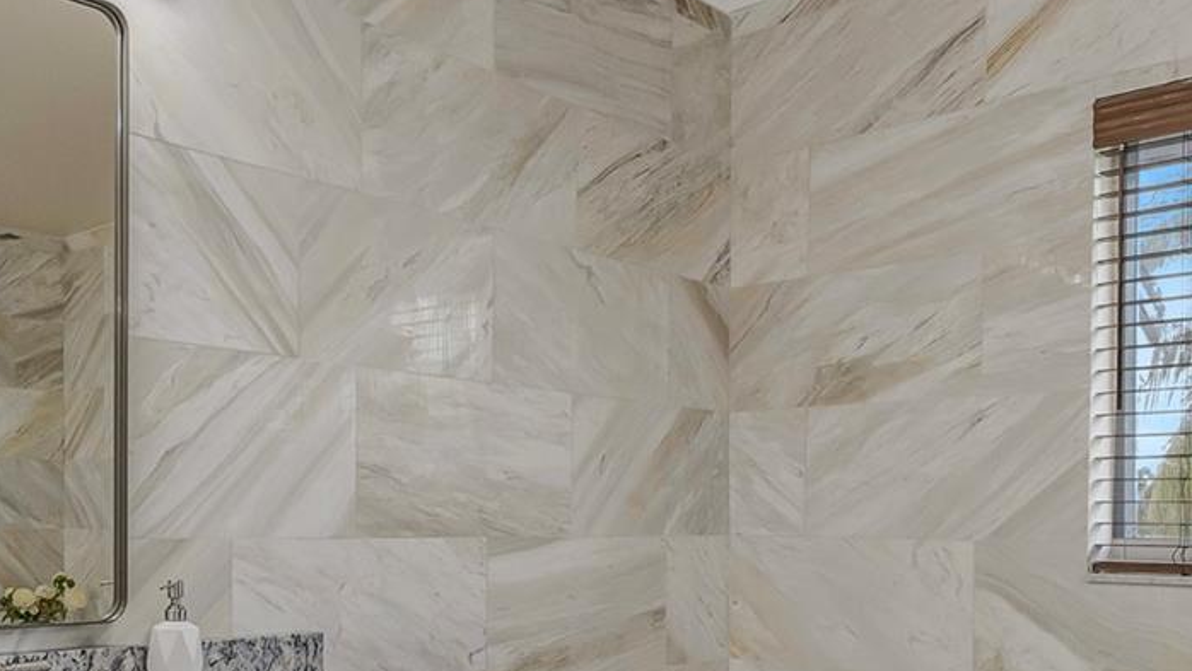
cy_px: 555
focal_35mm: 36
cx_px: 429
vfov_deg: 31.8
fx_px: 1138
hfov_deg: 54.5
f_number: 8
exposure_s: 1/125
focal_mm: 10
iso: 800
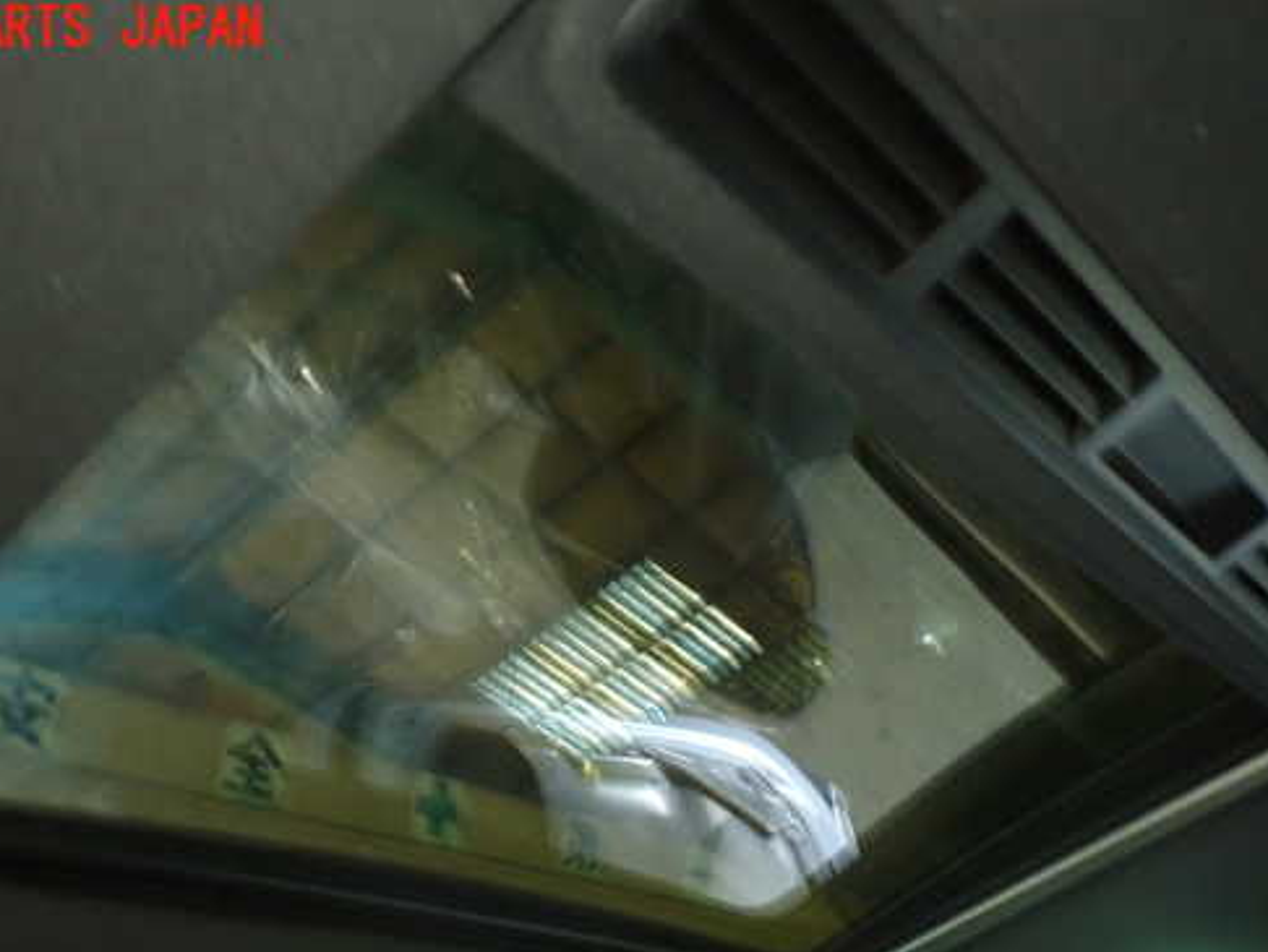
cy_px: 584
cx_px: 571
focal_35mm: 37
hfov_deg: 50.0
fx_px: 1356
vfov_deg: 38.5
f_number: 2.3
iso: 800
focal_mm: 5.4
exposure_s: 1/13
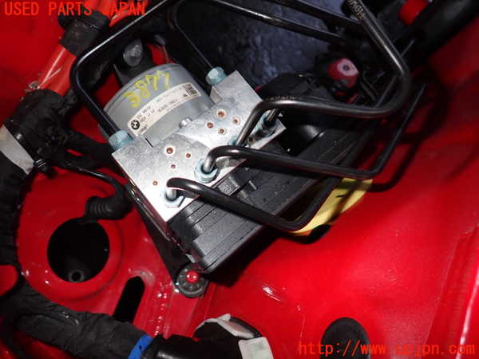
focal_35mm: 25
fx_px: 346
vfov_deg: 54.9
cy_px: 180
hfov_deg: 69.4
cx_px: 240
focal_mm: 4.5
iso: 200
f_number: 5.6
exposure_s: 1/30
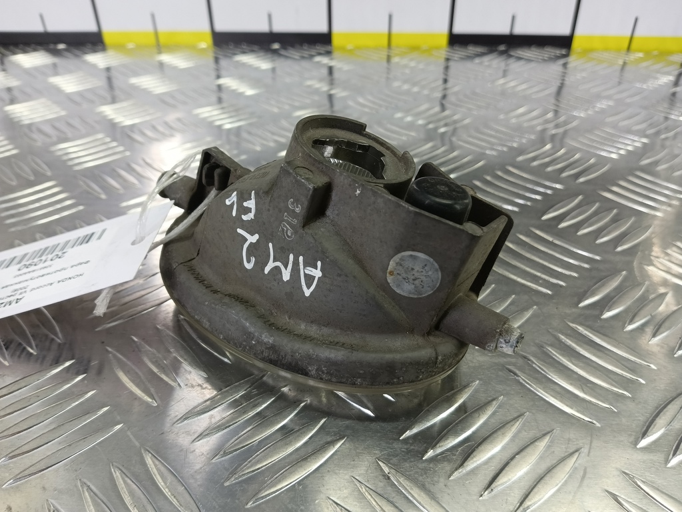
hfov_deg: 73.9
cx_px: 341
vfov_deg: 58.9
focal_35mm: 23
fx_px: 453
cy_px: 256
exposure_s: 1/50
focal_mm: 4.11
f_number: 1.6
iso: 135
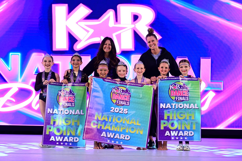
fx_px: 706
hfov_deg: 19.5
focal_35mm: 105
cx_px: 121
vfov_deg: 13.0
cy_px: 80
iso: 2500
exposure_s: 1/1000
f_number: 3.2
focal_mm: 70
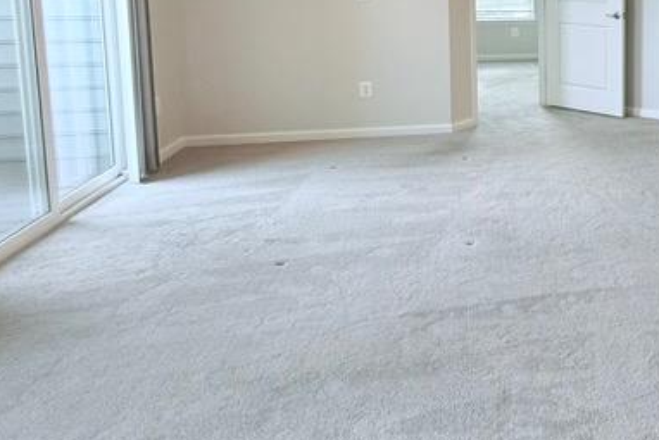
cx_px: 683
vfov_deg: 32.4
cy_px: 36
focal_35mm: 39
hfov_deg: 41.8
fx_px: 714
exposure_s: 1/120
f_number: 2.2
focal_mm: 2.22
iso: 160
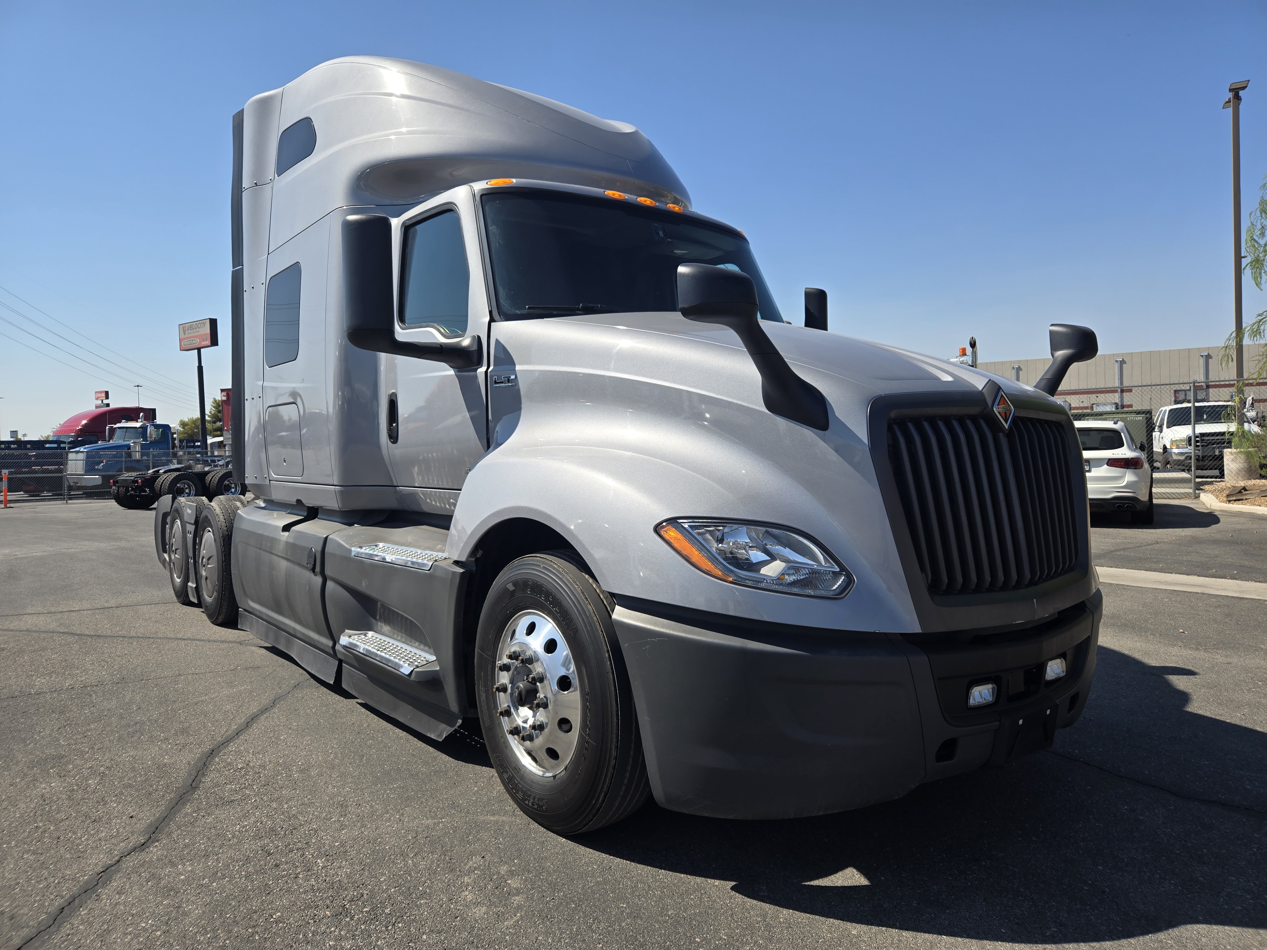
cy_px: 475
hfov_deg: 73.9
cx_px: 634
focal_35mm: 23
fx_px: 842
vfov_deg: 58.9
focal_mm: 5.4
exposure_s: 1/1884
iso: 25
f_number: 1.8
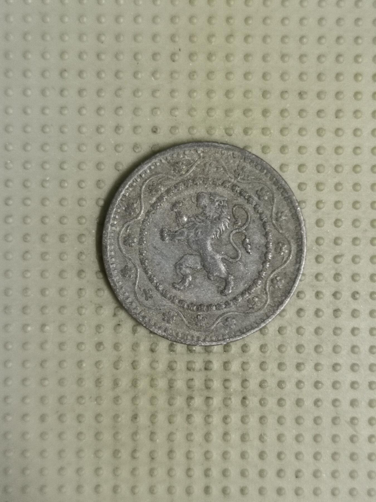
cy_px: 251
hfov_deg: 28.0
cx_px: 188
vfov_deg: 36.8
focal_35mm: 52
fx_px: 753
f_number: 1.8
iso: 500
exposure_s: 1/20
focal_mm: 4.75
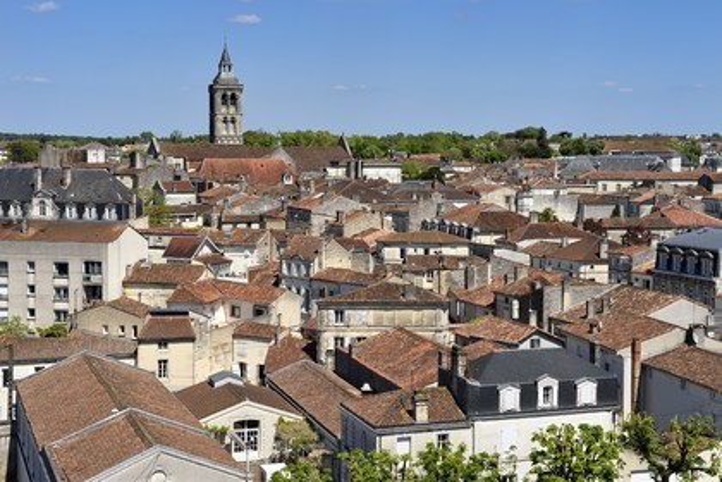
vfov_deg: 22.6
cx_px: 361
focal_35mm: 60
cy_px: 241
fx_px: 1203
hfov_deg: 33.4
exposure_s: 1/250
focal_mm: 60
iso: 200
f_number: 13
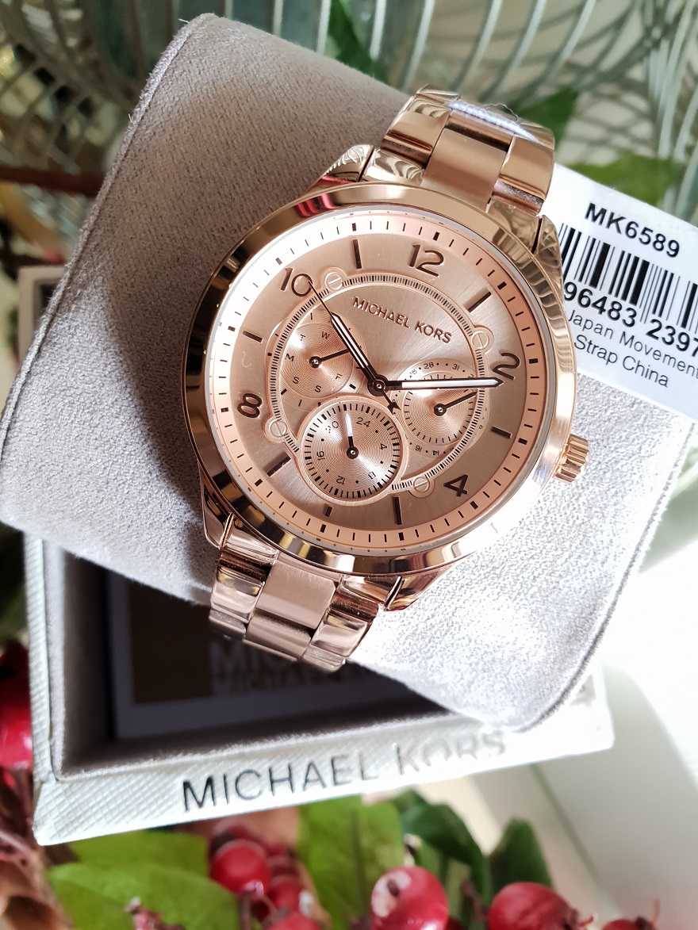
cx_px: 349
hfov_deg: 53.1
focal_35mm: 26
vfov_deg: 67.3
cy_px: 465
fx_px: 699
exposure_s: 1/40
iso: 250
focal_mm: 4.3
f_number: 2.4
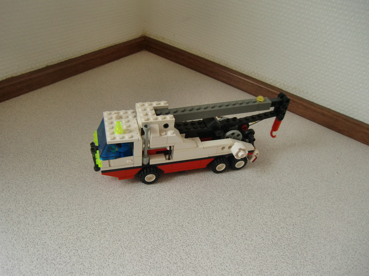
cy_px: 138
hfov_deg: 71.6
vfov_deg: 56.8
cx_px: 184
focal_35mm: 24
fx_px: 256
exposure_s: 1/60
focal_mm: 4.3
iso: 125
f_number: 3.2
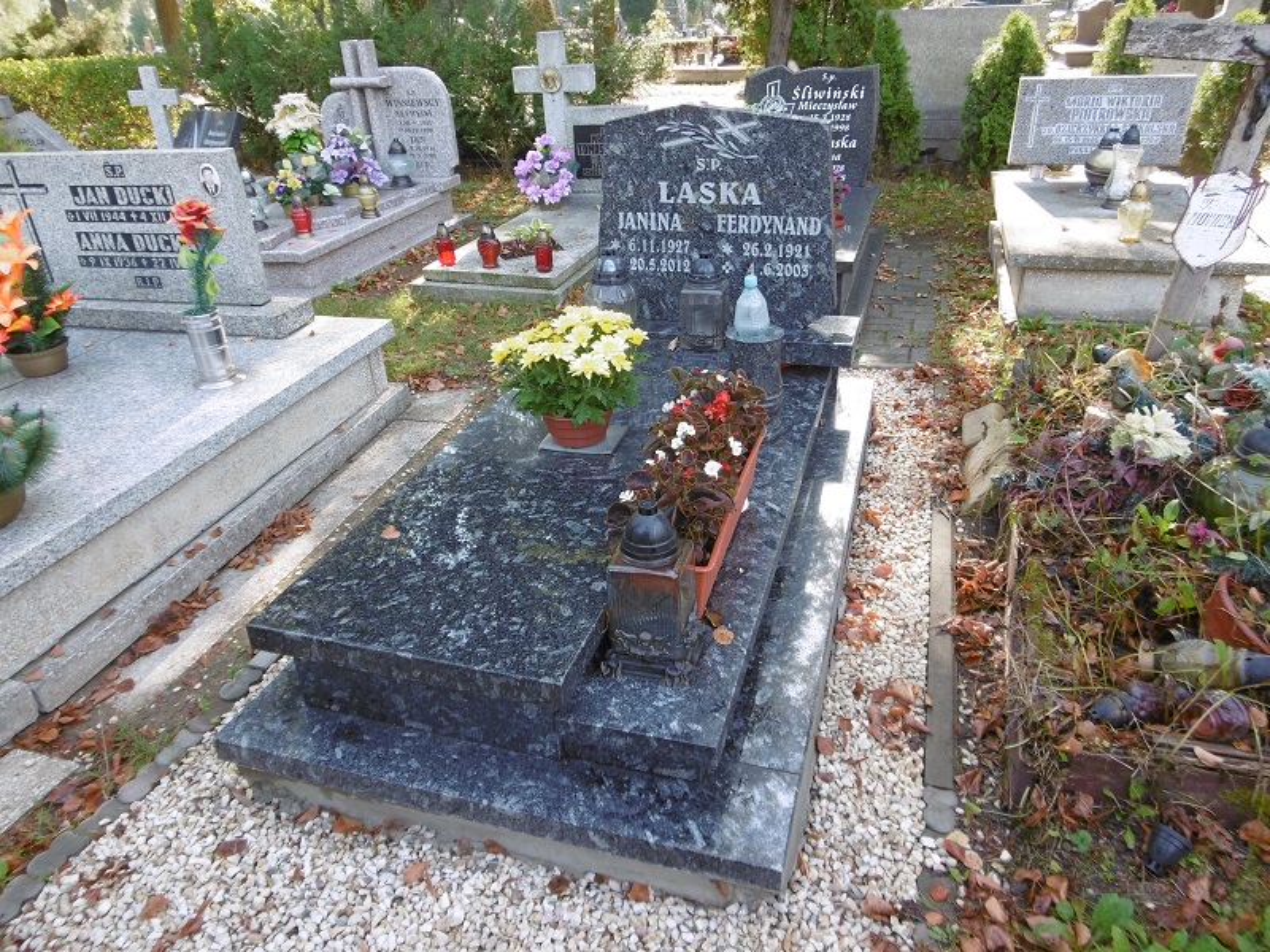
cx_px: 635
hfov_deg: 71.6
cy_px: 476
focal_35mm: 24
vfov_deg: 56.8
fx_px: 881
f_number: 3.1
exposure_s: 1/80
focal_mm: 4.3
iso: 100
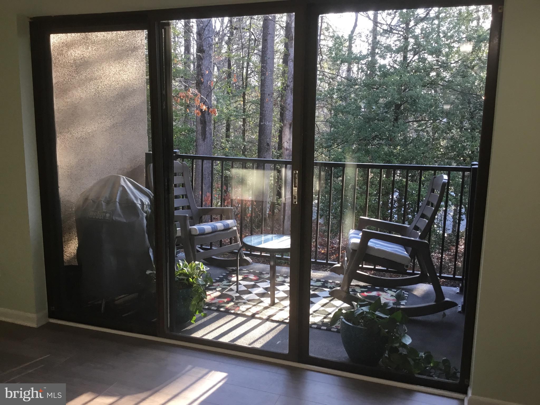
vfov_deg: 45.4
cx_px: 270
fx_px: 484
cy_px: 202
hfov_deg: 58.4
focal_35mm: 31
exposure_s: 1/40
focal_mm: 3.3
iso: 25
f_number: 2.4
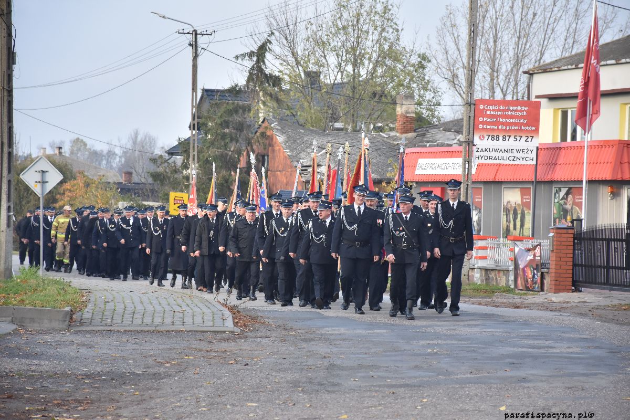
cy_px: 210
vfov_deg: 7.9
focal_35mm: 174
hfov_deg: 11.8
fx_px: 3045
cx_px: 315
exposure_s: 1/640
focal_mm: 116
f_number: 6.3
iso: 800
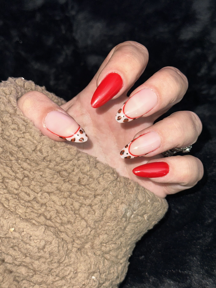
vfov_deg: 39.7
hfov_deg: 30.3
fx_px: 399
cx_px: 108
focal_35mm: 48
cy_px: 144
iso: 40
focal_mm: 6.86
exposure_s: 1/4
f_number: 1.78
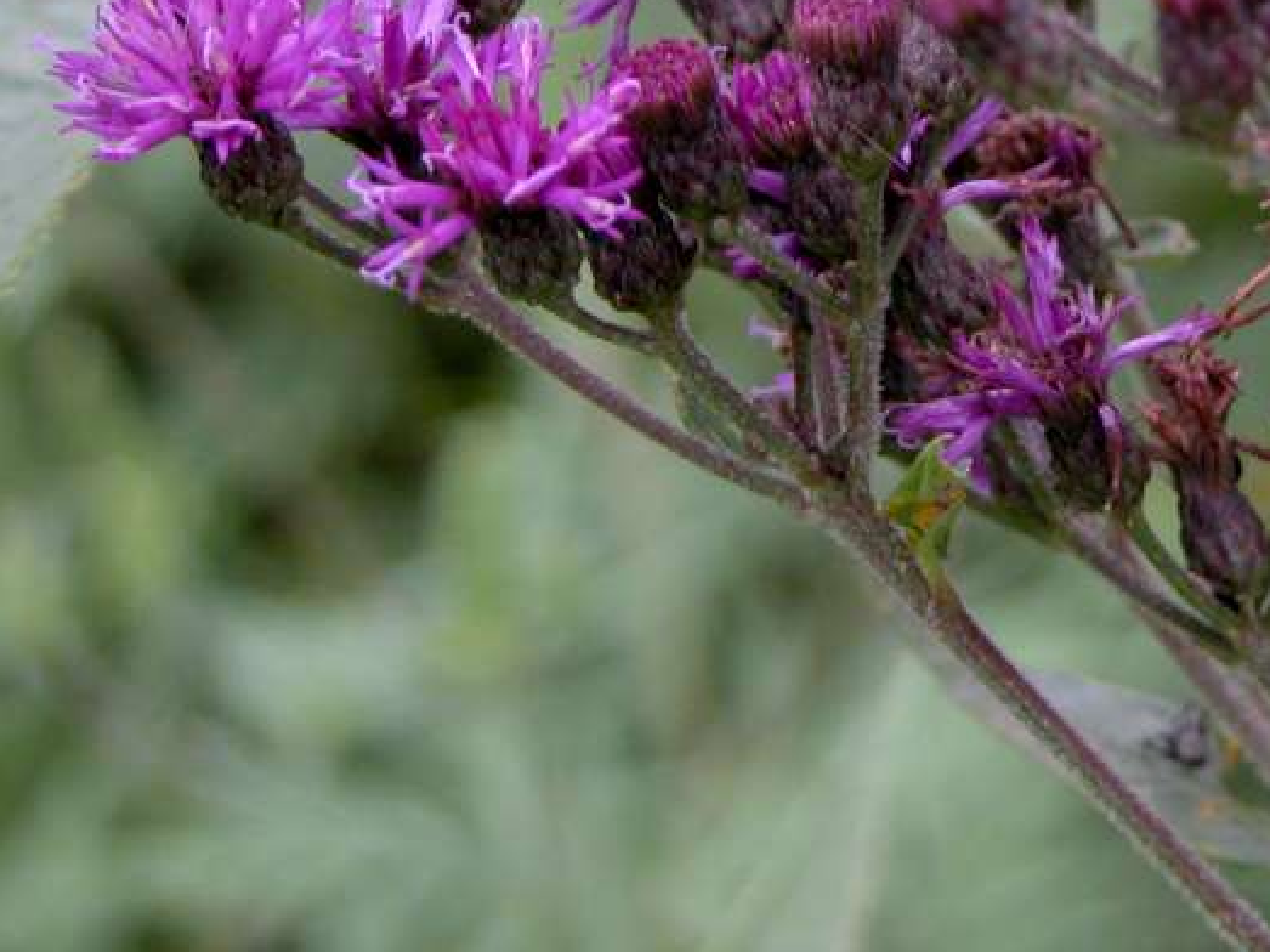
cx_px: 1355
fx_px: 9610
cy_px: 141
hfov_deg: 7.5
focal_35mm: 262
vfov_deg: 5.7
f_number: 3.7
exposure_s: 1/132
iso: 100
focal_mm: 27.3
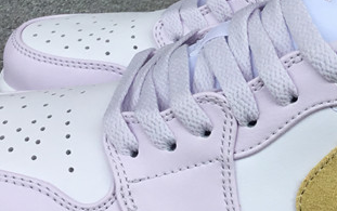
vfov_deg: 13.8
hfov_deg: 21.4
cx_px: 297
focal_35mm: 95
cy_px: 68
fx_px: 873
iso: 25
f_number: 2.4
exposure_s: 1/471
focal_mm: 3.3
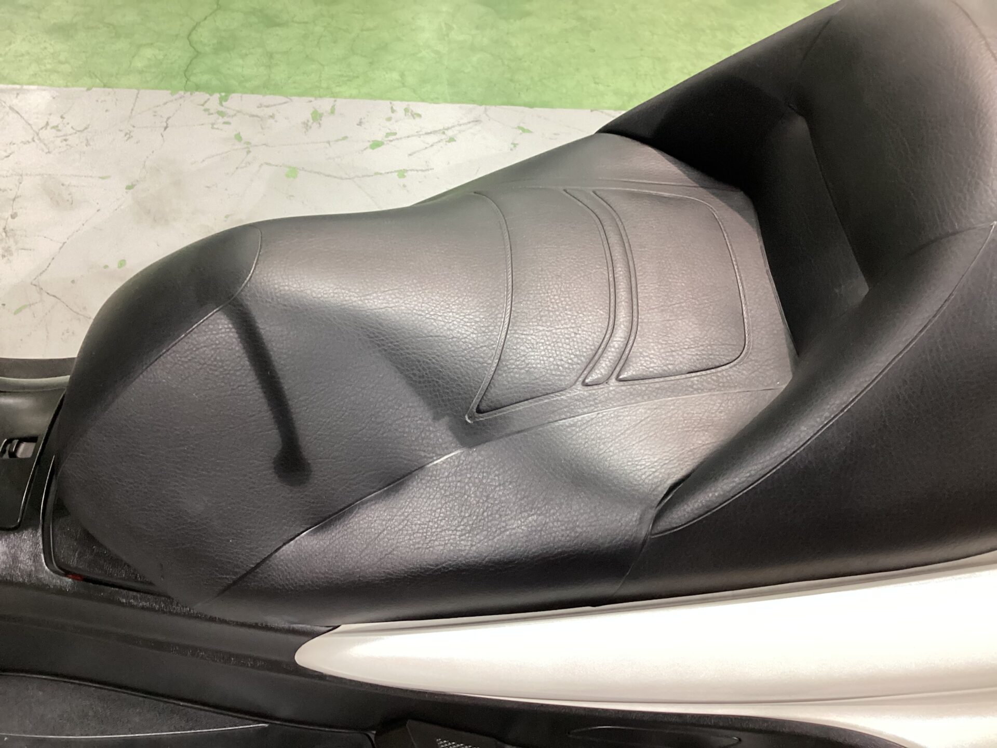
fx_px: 893
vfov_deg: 45.4
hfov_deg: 58.4
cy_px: 374
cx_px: 498
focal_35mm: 31
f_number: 2.4
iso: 250
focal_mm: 3.3
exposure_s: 1/40
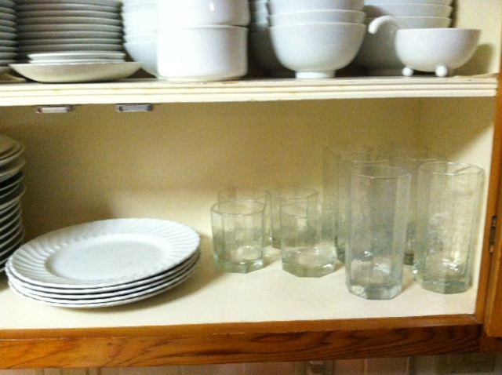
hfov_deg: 52.7
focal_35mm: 35
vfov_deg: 40.6
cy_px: 188
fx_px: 507
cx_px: 251
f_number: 2.8
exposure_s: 1/15
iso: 500
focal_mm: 3.85
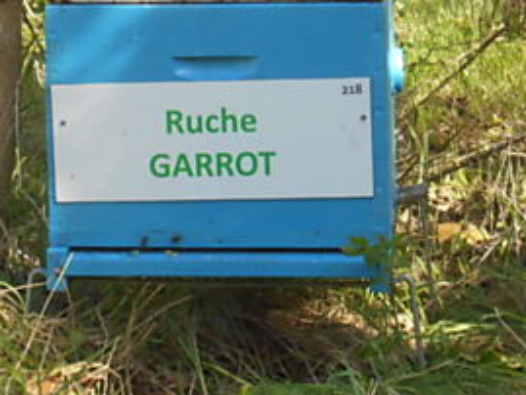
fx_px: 1991
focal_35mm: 131
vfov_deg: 11.0
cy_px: -149
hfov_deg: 15.0
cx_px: 295
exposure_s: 1/100
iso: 80
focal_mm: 7.8
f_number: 4.5
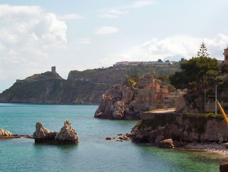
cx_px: 114
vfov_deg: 19.0
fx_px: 515
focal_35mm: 78
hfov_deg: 25.0
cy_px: 86
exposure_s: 1/304
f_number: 7.44
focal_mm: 12.09
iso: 100
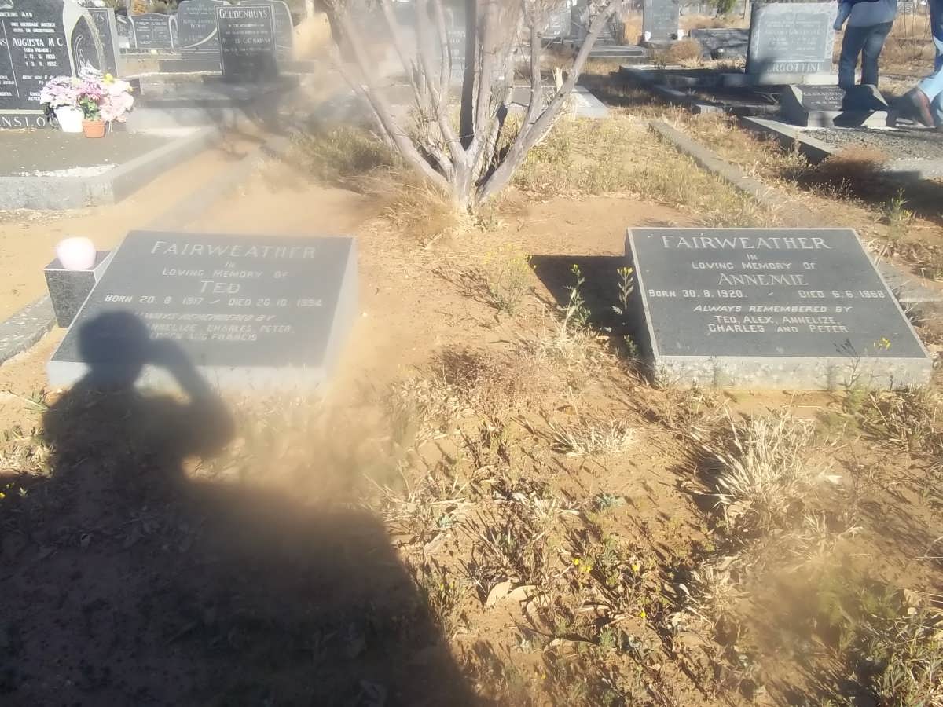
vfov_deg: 44.2
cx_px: 472
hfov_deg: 56.8
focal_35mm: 32
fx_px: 872
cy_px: 354
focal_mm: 5.7
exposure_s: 1/250
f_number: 5.5
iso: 80
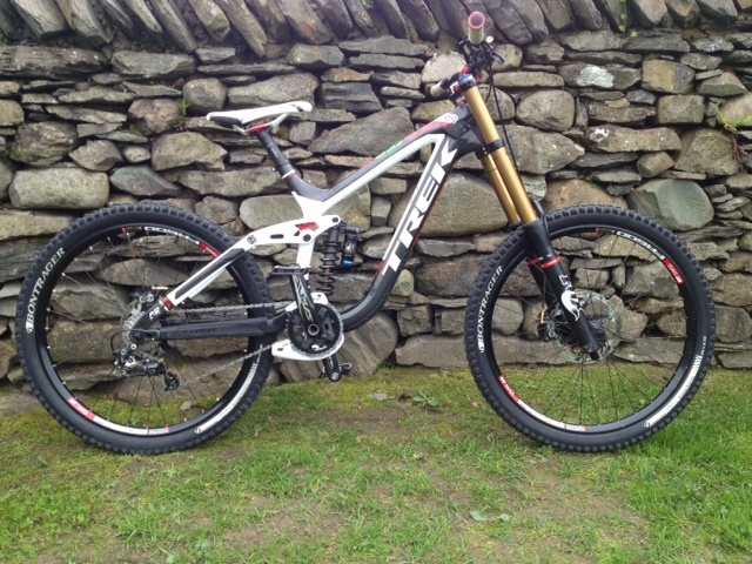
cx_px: 376
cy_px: 282
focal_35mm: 35
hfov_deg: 52.6
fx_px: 760
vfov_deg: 40.7
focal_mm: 4.28
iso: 50
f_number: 2.4
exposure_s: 1/237
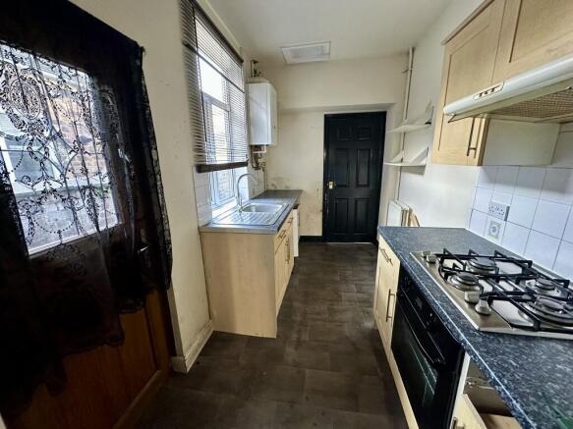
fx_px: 232
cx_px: 286
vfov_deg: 85.7
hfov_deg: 102.1
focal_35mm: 14
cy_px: 214
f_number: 2.2
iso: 500
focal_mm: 2.22
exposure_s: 1/60
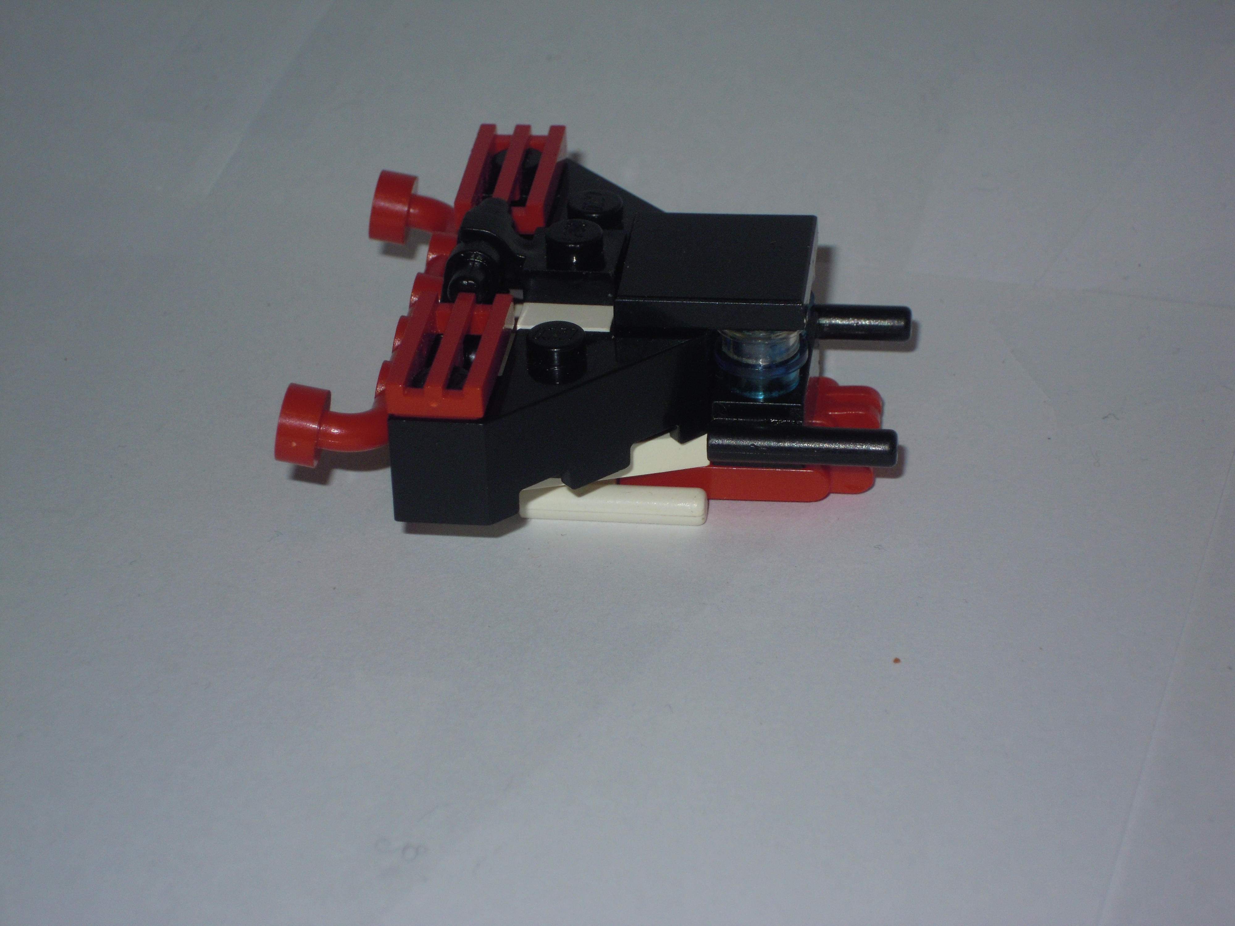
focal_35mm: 113
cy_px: 463
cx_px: 618
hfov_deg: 17.4
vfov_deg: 13.1
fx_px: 4032
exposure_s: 1/60
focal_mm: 20.3
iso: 125
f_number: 5.9
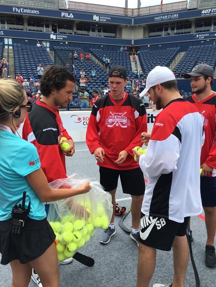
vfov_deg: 61.6
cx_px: 108
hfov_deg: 48.3
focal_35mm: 29
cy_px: 144
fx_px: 241
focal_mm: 4.15
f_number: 2.2
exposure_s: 1/845
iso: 25
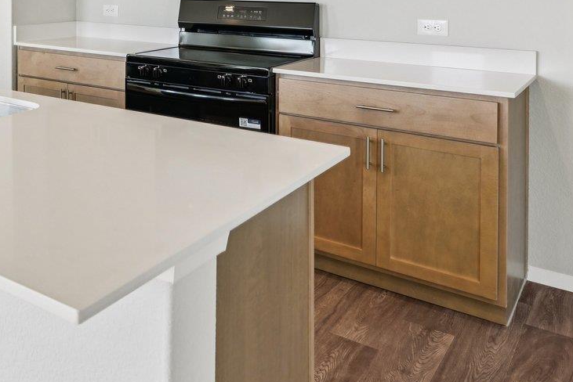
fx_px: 669
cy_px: -25
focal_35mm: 42
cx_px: -32
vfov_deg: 29.2
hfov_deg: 39.4
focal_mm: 15
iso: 100
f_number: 6.7
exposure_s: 1/30
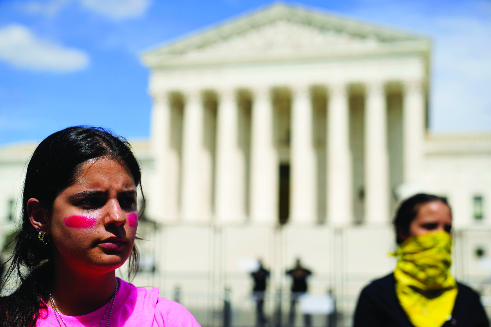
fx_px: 723
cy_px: 164
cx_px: 246
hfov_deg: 37.5
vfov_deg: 25.5
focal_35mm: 53
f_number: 3.2
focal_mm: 53
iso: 100
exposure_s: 1/2500
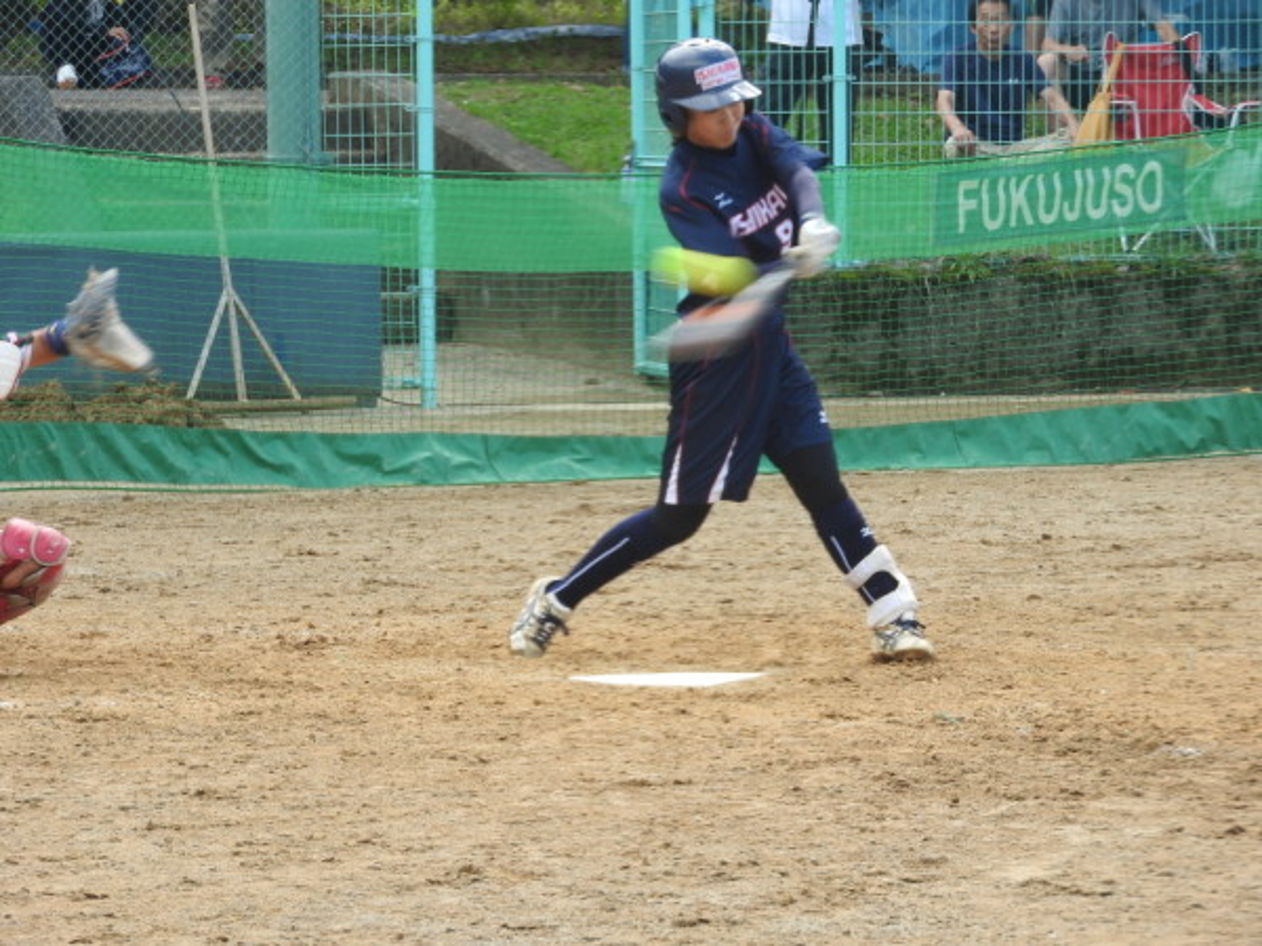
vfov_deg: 5.5
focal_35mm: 270
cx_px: 631
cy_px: 473
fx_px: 9843
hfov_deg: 7.3
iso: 100
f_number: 5.5
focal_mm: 48.4
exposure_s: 1/125
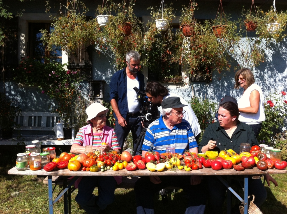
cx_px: 144
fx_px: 290
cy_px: 107
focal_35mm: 35
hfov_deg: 52.7
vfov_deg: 40.6
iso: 80
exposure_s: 1/1117
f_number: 2.8
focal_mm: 3.85
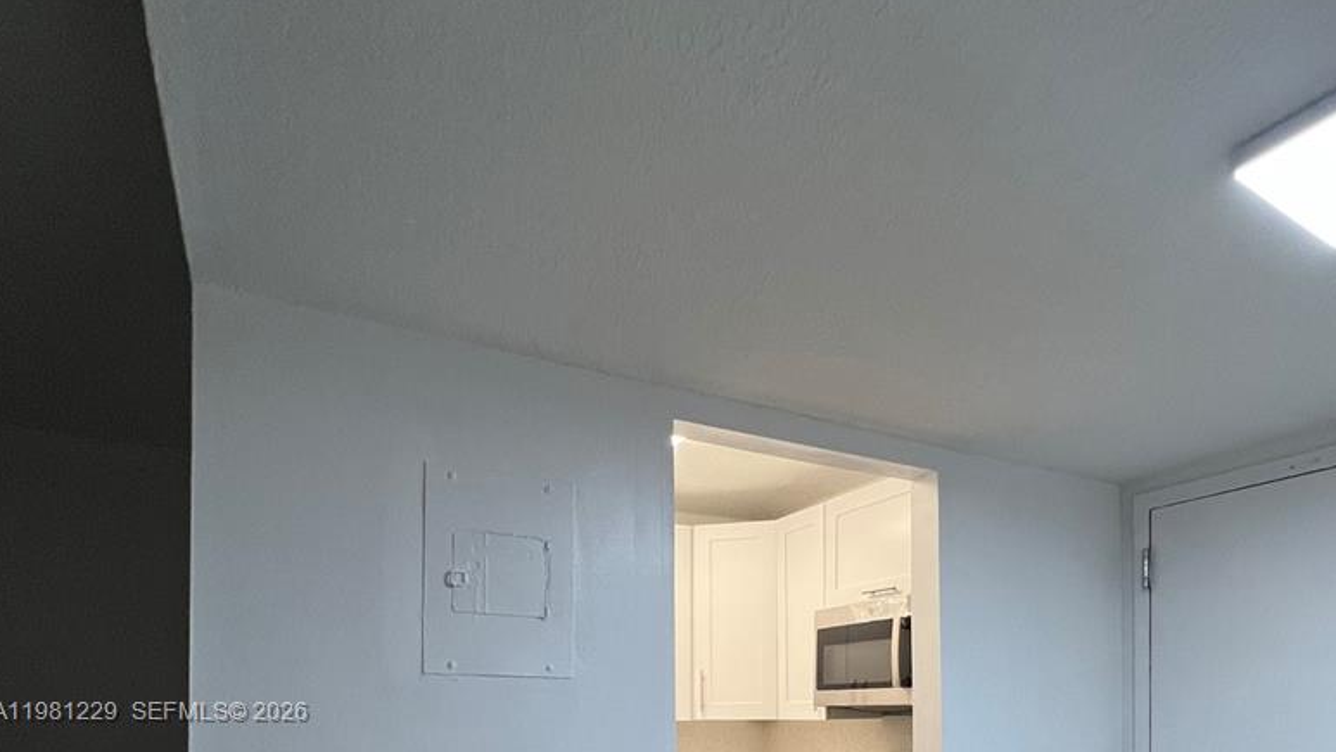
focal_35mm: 22
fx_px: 779
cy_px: 714
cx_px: 766
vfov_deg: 45.3
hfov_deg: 80.7
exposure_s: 1/120
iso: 100
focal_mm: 1.57
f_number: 1.8
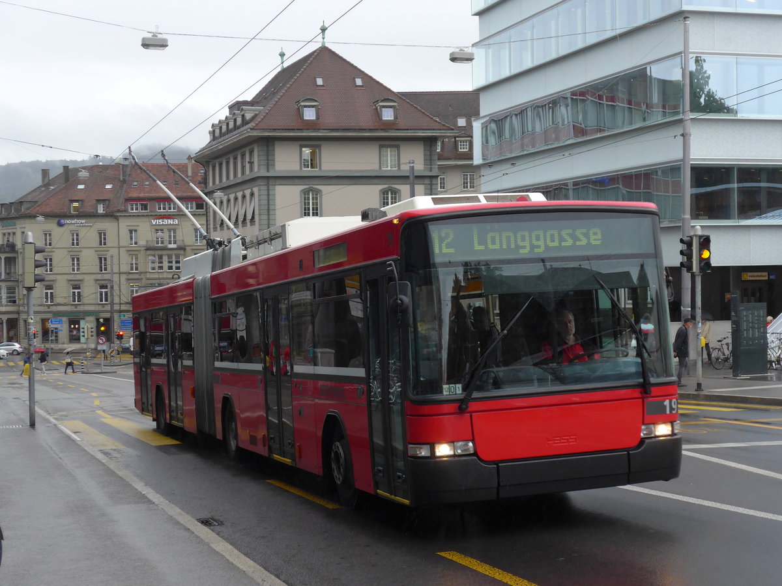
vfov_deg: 24.8
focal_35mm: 59
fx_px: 1333
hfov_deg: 32.7
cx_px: 391
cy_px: 293
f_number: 3.5
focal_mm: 12
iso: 250
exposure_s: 1/250
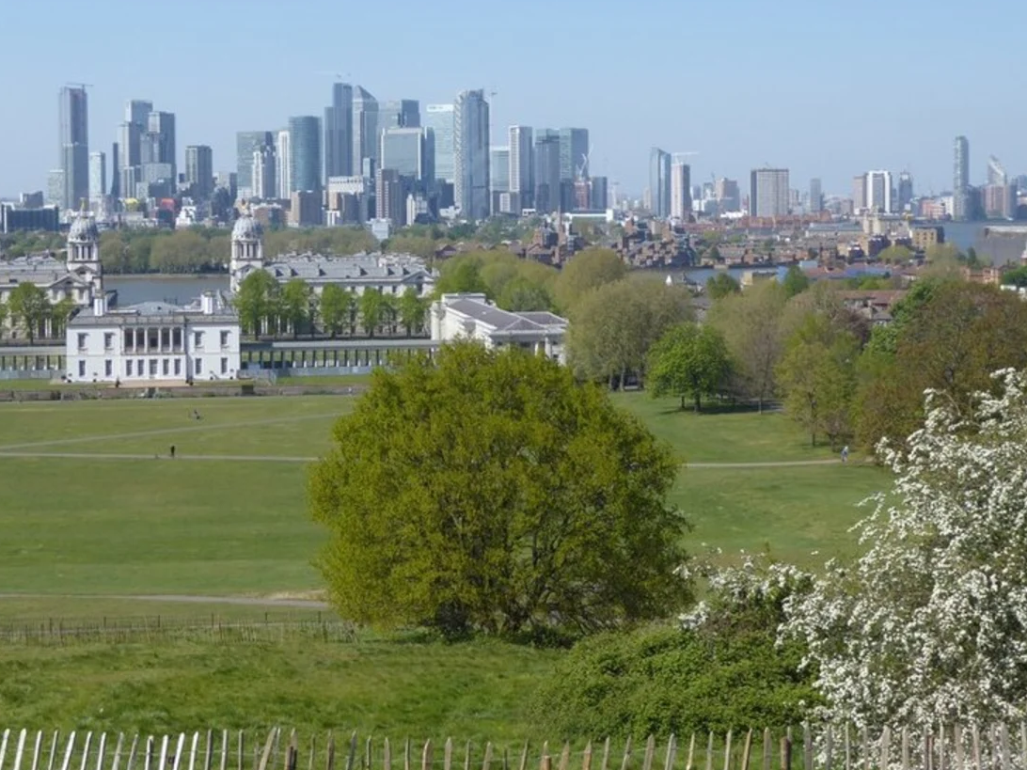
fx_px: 1839
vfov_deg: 23.6
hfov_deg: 31.0
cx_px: 366
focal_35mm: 62
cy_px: 299
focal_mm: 8.4
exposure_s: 1/640
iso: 80
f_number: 4
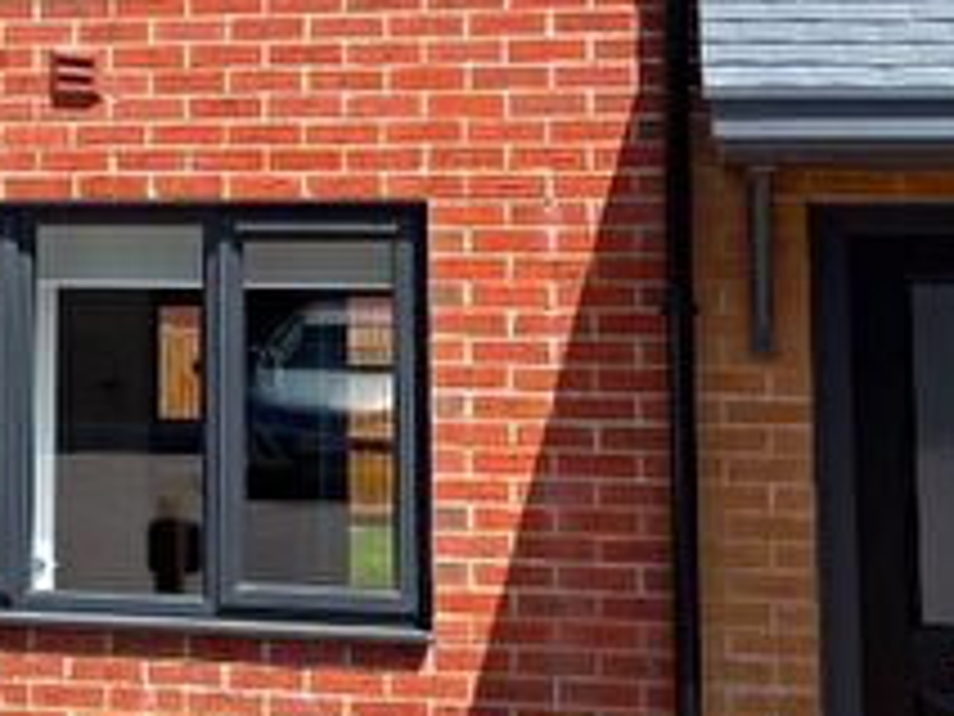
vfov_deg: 16.8
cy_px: 20
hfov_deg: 22.1
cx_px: 68
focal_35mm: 86
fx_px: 2370
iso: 32
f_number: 1.6
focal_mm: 5.1
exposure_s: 1/2083
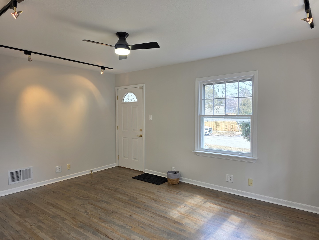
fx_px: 212
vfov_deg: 58.9
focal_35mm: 23
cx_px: 160
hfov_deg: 73.9
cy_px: 120
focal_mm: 6.3
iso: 40
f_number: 1.7
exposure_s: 1/120
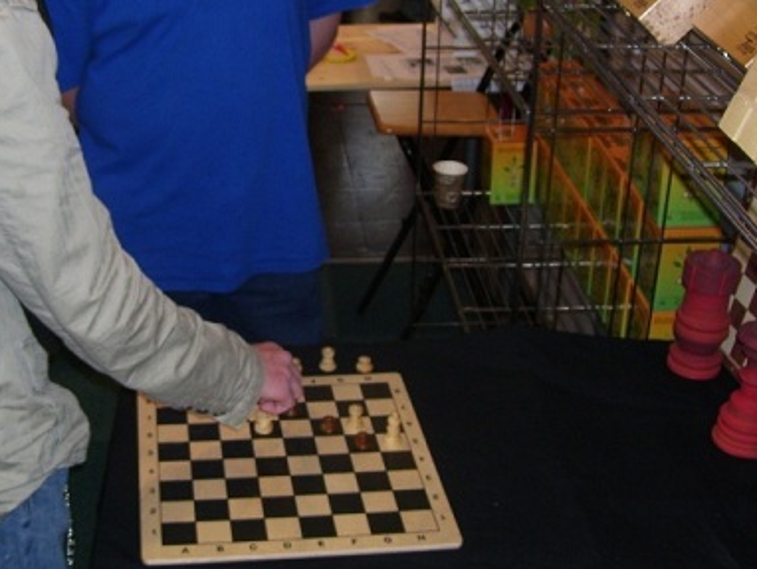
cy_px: 216
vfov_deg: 26.5
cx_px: 234
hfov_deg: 34.5
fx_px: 1204
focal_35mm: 55
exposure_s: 1/60
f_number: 2.7
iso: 80
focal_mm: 6
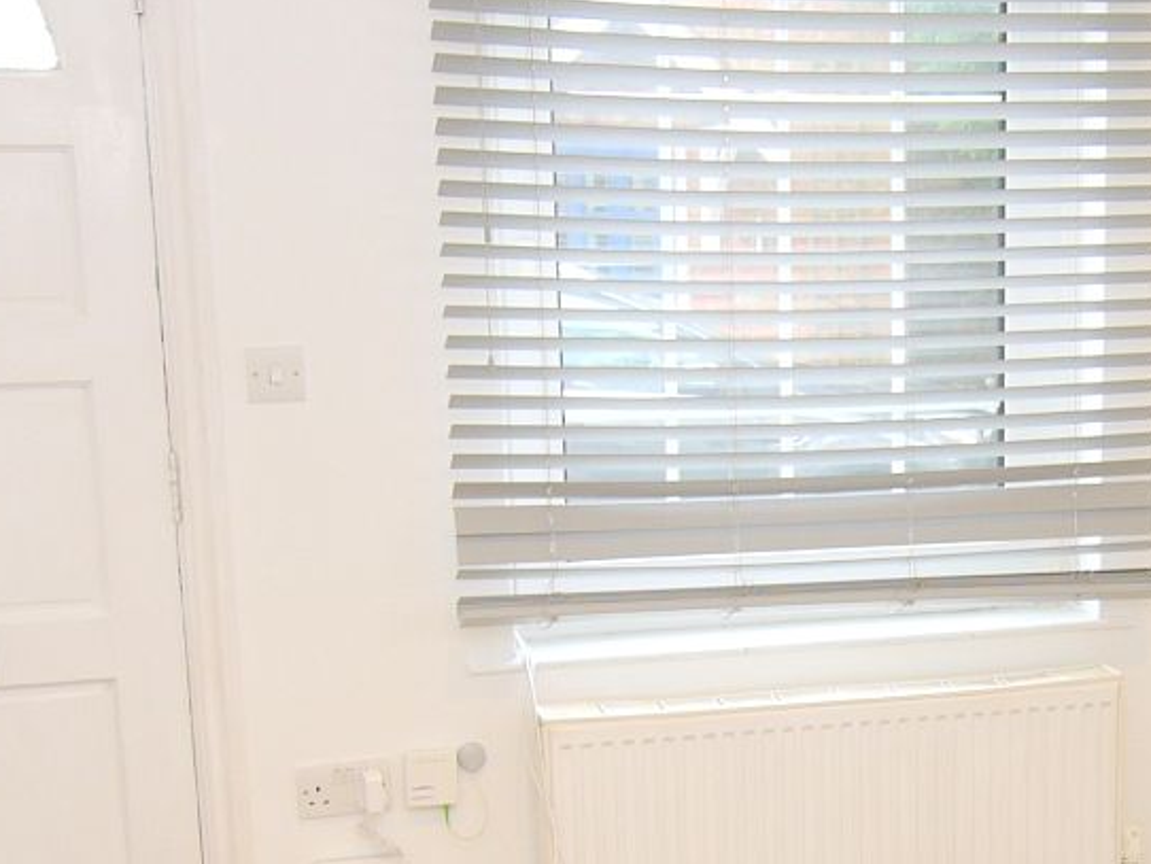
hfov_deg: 27.8
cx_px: 958
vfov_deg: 21.5
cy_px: 630
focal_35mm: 68
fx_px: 2262
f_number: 4
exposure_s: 1/60
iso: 100
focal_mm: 9
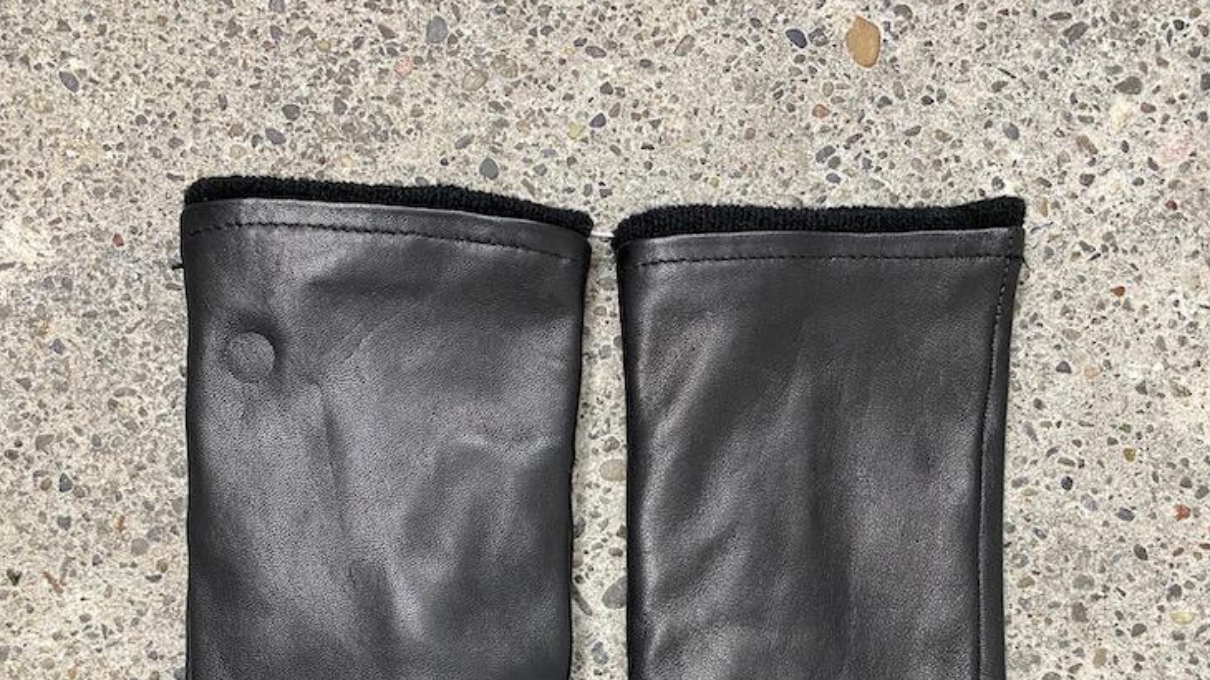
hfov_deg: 52.8
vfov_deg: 28.3
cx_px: 607
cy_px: 747
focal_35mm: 38
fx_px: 1219
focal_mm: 4.25
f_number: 1.8
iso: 160
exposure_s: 1/50
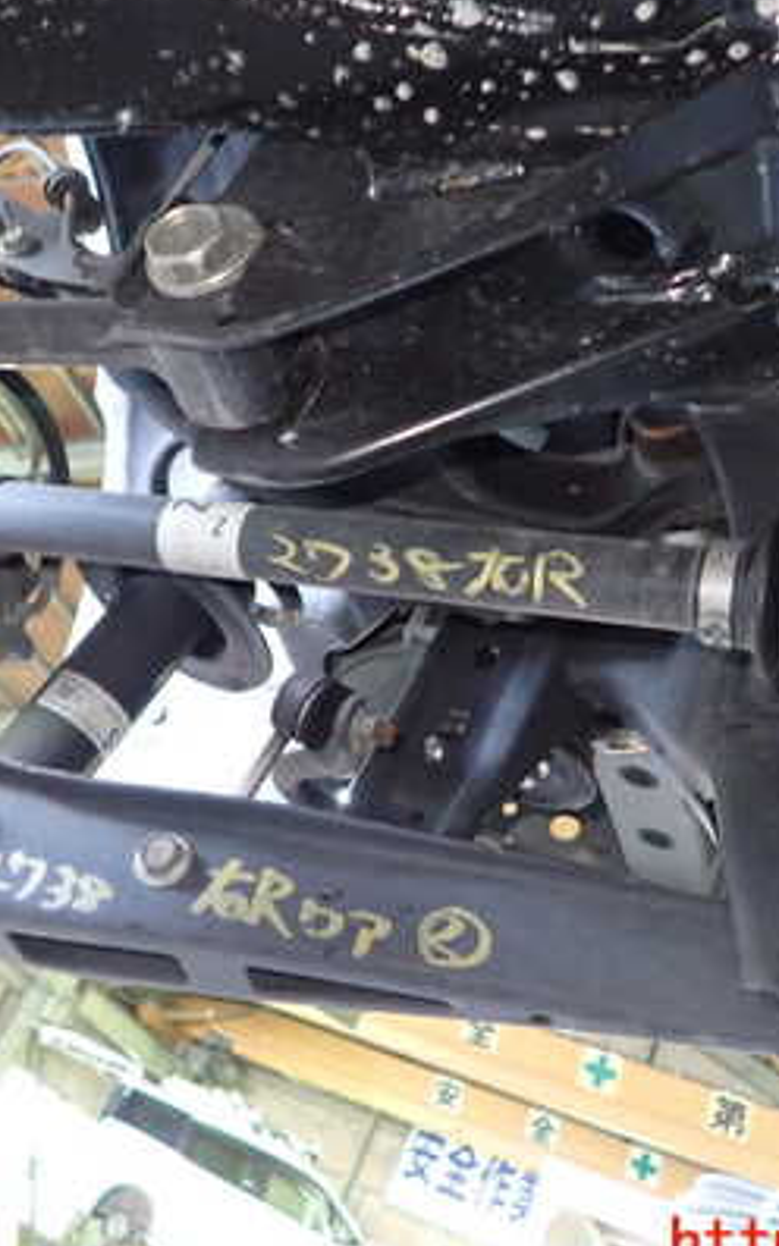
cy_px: 581
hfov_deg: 31.9
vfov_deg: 49.2
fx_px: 1359
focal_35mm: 40
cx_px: 437
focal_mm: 4.5
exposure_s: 1/25
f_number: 2
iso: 800
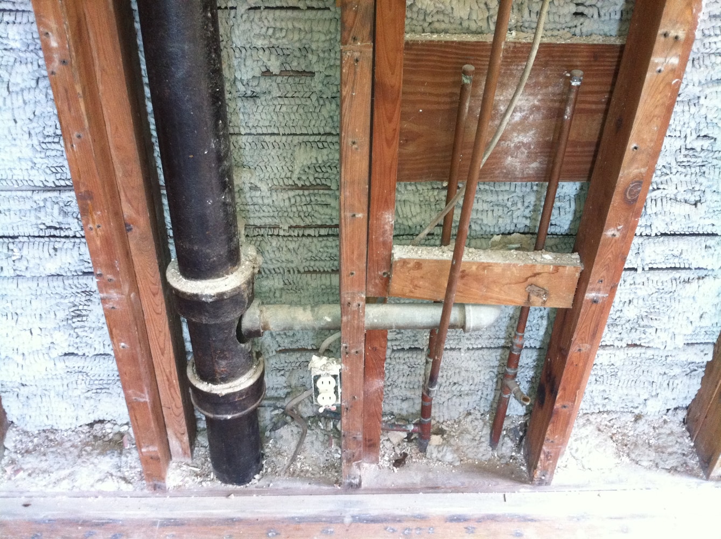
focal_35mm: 35
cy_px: 270
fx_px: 728
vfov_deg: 40.6
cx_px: 360
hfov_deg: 52.7
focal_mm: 3.85
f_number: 2.8
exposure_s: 1/17
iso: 250
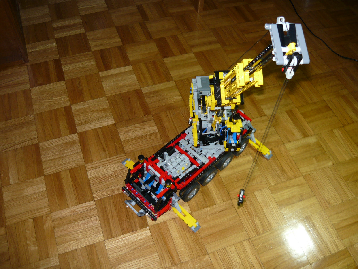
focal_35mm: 33
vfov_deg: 42.9
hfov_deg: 55.4
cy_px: 134
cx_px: 179
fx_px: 341
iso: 100
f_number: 2.8
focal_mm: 5.5
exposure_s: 1/30
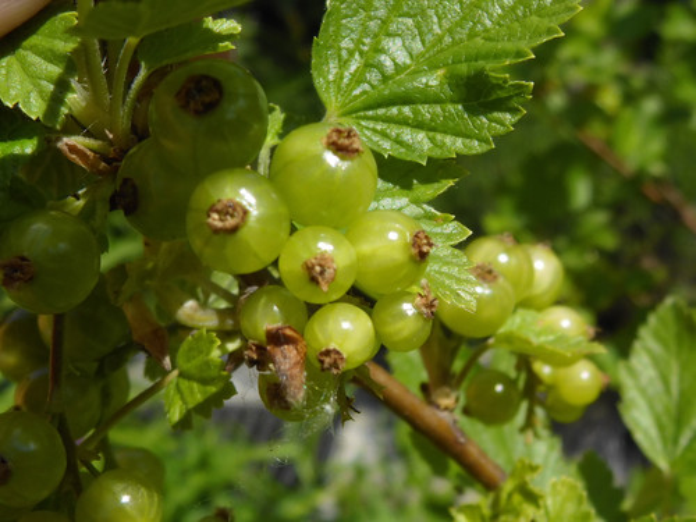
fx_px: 1106
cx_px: 348
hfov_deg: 34.9
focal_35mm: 55
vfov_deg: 26.6
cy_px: 261
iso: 80
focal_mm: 4.9
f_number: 3.3
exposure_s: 1/1000
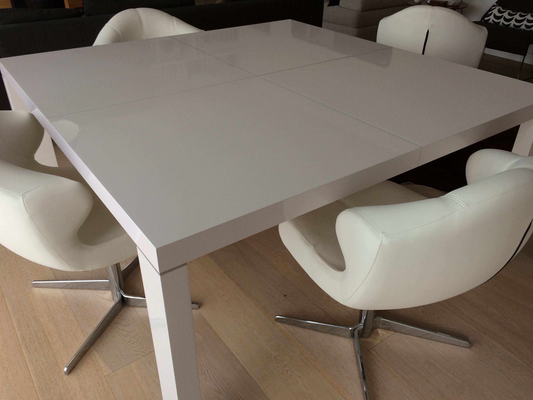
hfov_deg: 61.7
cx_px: 266
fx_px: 447
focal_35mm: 29
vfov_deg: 48.2
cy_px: 200
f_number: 2.2
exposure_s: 1/50
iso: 40
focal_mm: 4.15
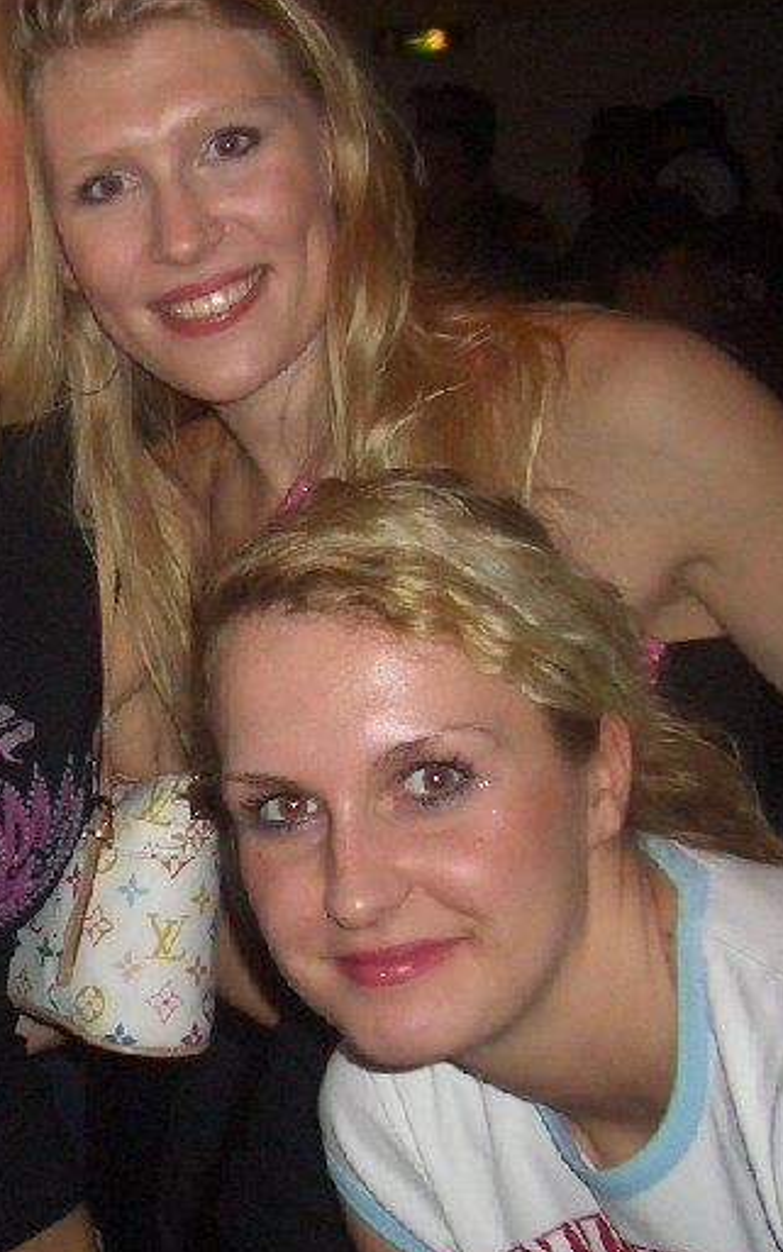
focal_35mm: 74
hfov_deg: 16.6
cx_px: -249
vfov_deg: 27.8
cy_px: 537
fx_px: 2524
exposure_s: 1/60
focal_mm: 5.8
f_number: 2.6
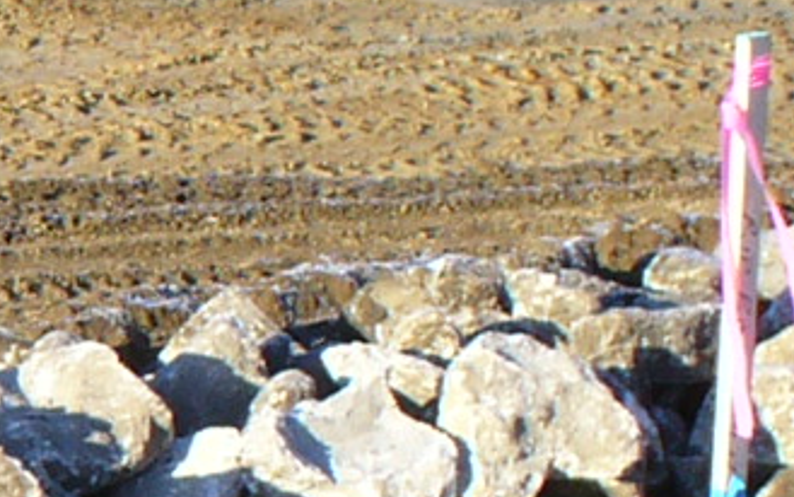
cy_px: 606
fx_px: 5283
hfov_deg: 8.3
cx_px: -676
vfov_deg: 5.4
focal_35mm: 244
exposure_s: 1/400
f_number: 2.8
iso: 80
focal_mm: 6.1
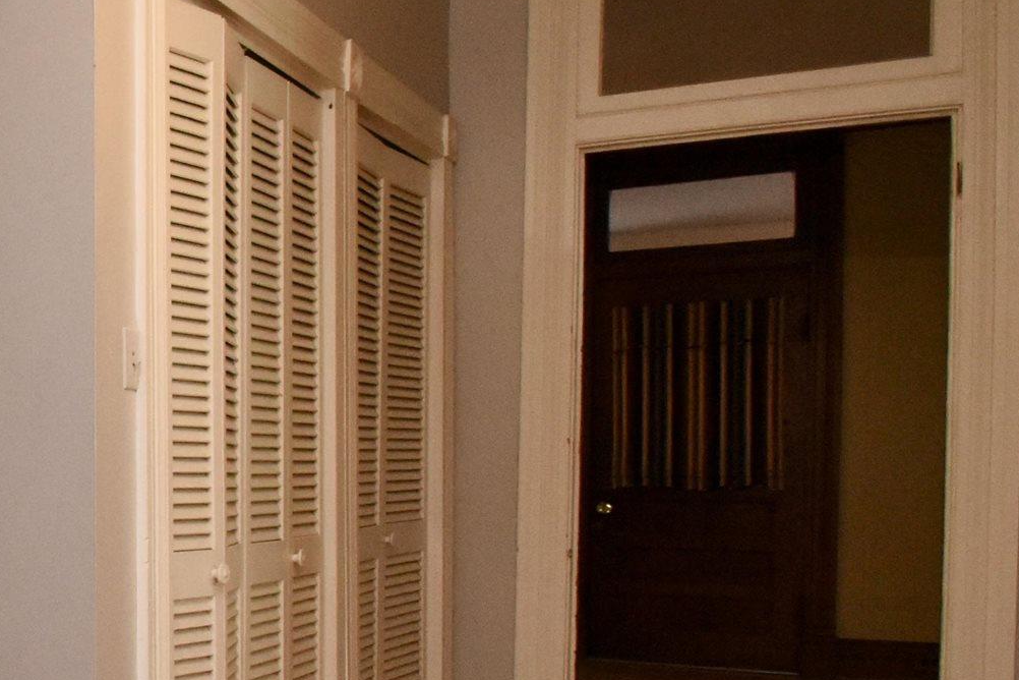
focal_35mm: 46
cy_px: 463
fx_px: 1302
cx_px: -495
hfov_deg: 28.5
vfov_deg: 29.0
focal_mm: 10
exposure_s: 1/40
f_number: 10
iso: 3200
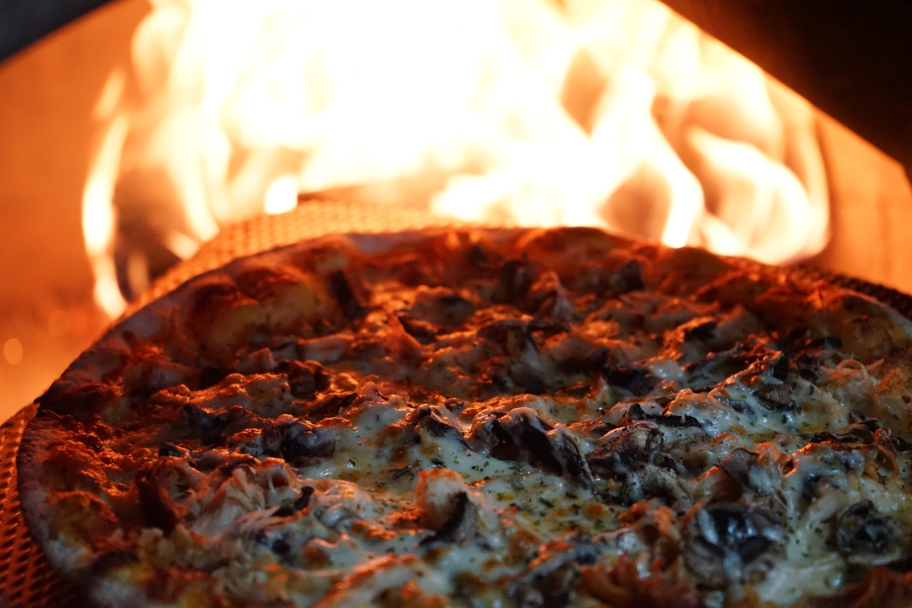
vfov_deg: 19.5
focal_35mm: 70
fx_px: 1773
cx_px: 456
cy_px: 304
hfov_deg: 28.8
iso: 6400
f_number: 5.6
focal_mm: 70
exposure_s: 1/160
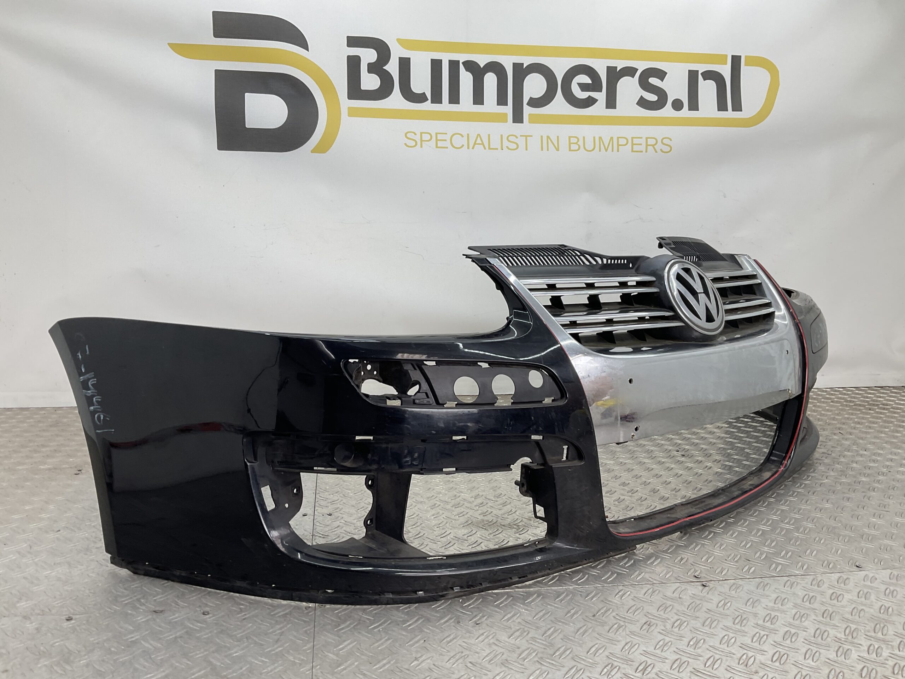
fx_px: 758
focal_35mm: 29
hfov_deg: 61.7
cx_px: 452
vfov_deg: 48.2
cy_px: 340
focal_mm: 3
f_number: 1.8
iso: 16
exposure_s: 1/104
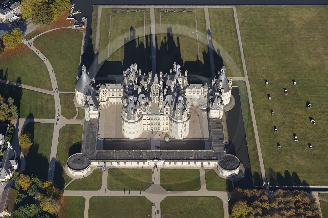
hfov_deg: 28.9
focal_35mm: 70
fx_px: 637
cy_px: 109
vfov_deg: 19.4
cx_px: 164
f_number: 9
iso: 200
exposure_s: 1/640
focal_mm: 70
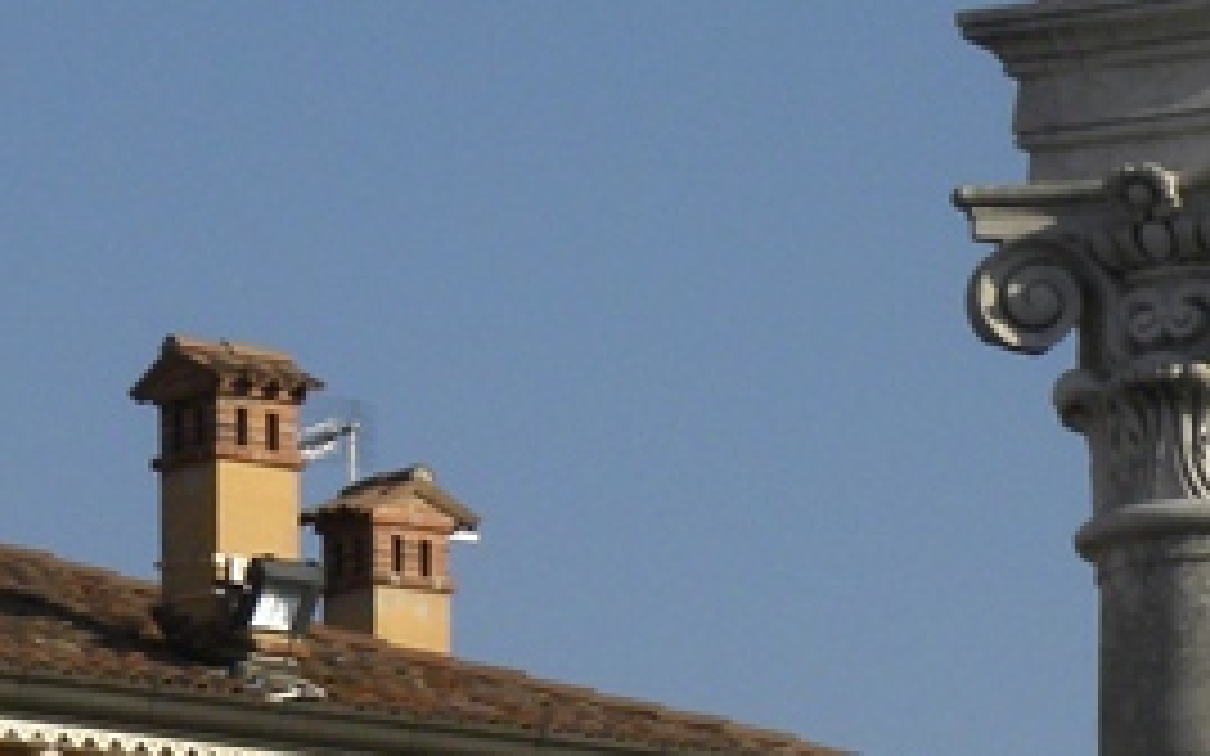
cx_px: 1291
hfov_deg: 5.5
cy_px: 963
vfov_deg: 3.4
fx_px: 12627
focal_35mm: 383
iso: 64
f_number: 7.1
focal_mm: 16.9
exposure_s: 1/345
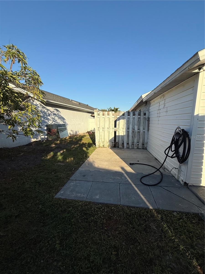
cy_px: 137
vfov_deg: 102.1
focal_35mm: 14
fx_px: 111
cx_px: 102
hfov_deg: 85.7
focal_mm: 2.22
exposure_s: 1/2024
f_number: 2.2
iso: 50
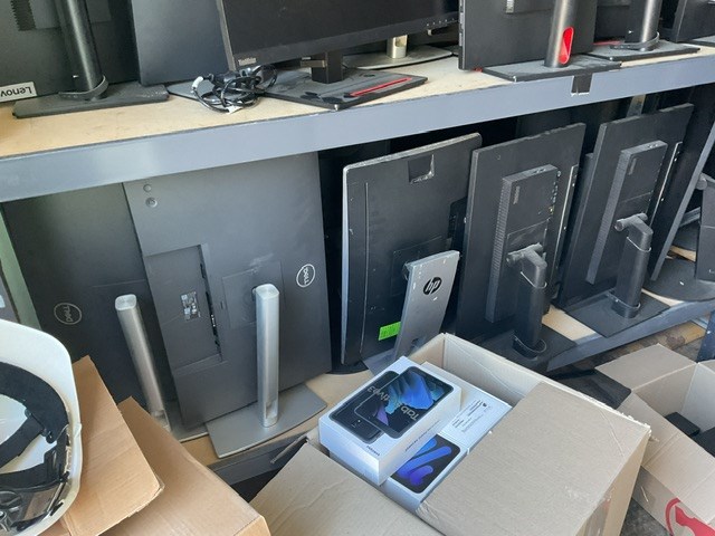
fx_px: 599
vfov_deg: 48.2
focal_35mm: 29
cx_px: 358
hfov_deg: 61.7
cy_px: 268
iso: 200
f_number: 1.8
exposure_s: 1/60
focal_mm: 3
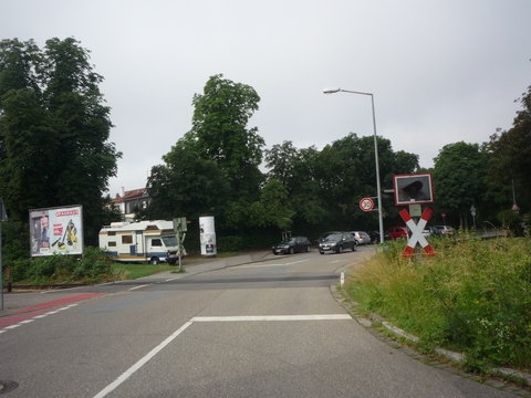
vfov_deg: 44.2
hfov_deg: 56.8
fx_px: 491
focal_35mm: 32
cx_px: 266
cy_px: 199
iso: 100
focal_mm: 5.2
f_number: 5
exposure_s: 1/400
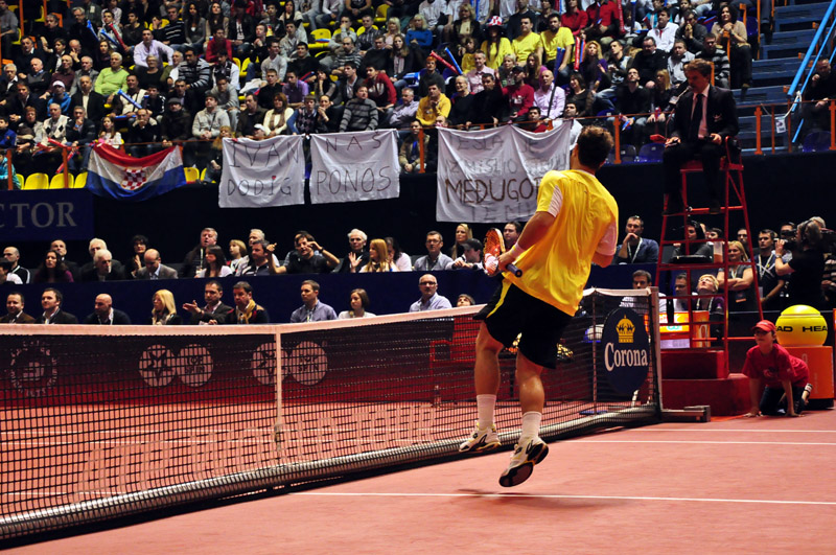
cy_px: 278
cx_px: 418
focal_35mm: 93
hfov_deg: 21.9
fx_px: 2157
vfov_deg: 14.7
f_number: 5.3
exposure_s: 1/320
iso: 2500
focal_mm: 62
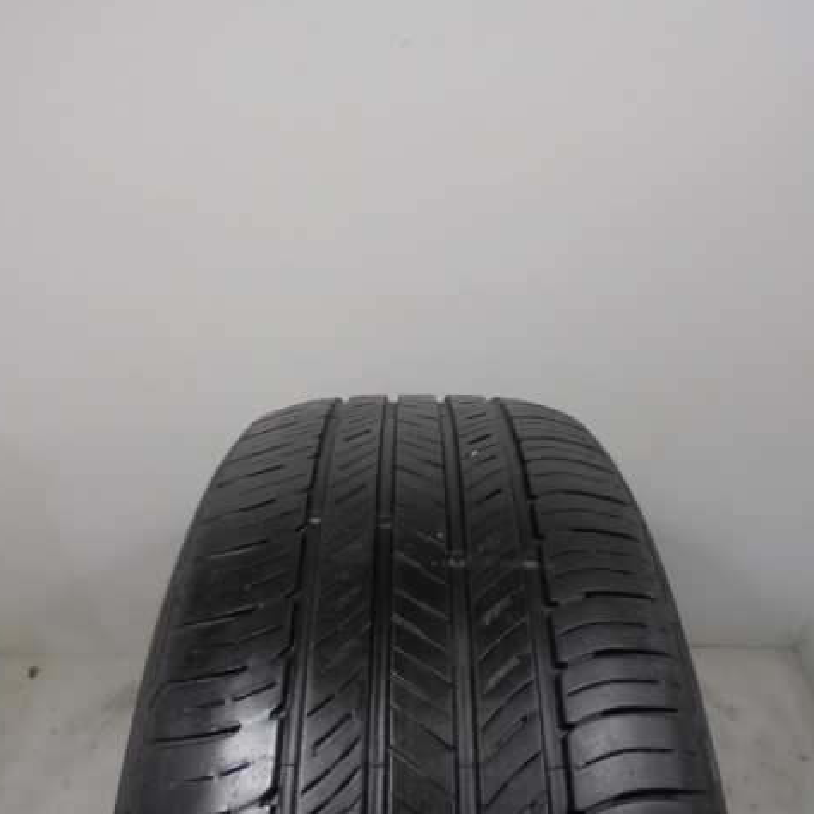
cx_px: 390
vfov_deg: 52.5
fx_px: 825
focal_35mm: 31
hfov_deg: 52.5
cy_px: 405
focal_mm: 4.6
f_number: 3.5
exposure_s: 1/30
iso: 100
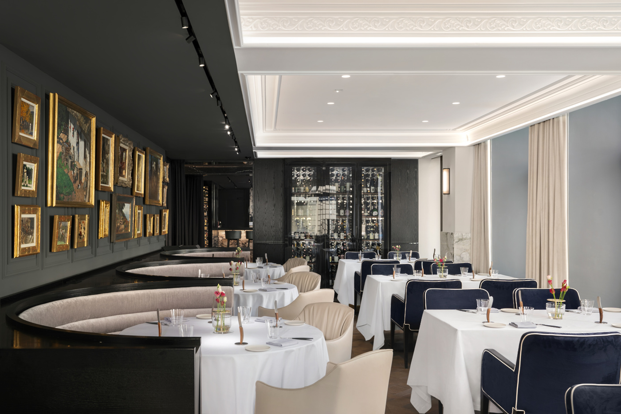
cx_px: 310
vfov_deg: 37.8
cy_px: 207
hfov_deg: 54.4
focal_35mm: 35
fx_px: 604
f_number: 8
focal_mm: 35
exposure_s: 1/4
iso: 200
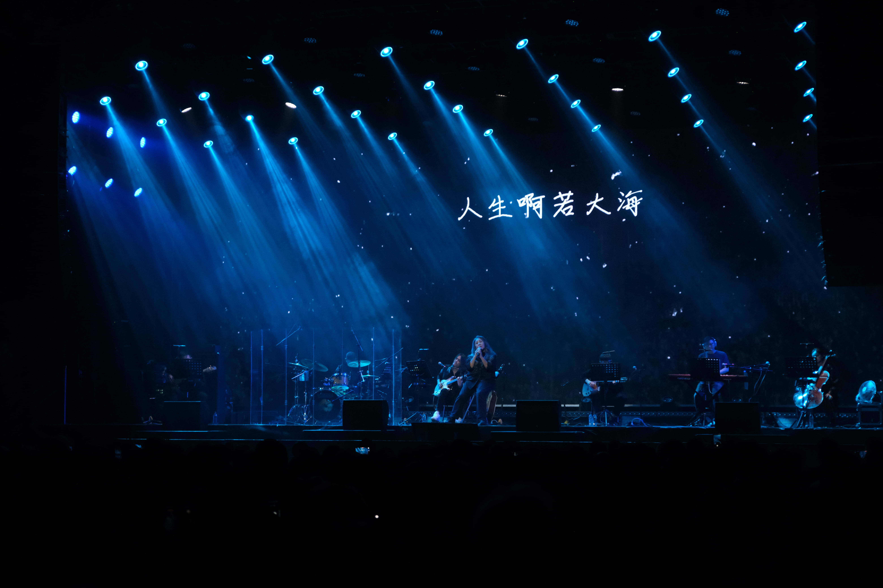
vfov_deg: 23.0
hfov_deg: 33.9
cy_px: 294
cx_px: 442
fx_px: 1447
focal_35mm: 59
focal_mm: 39
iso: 4000
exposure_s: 1/400
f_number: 3.6
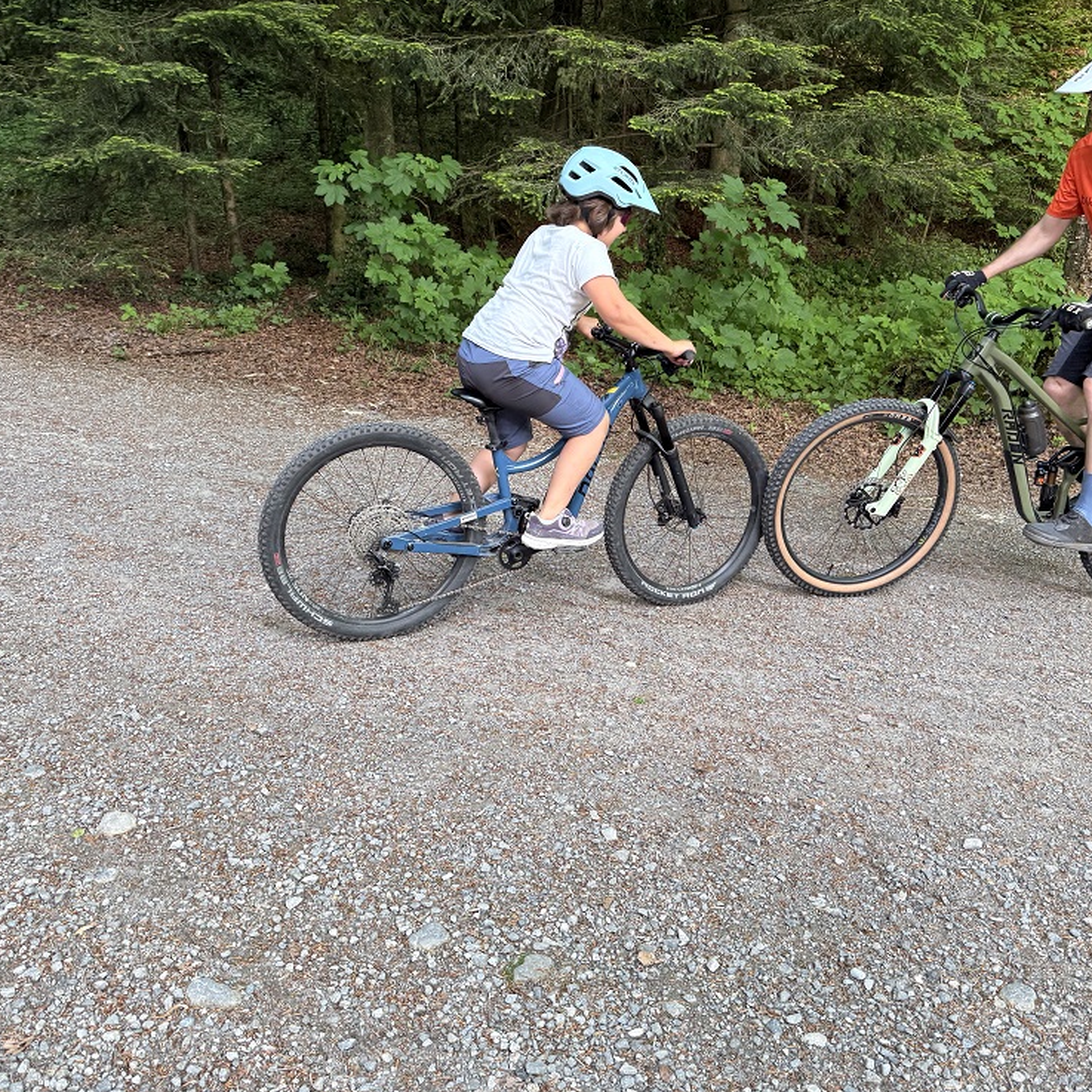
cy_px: 553
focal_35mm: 29
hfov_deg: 55.6
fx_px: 1035
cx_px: 587
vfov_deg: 55.6
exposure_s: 1/121
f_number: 1.78
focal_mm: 6.76
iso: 160
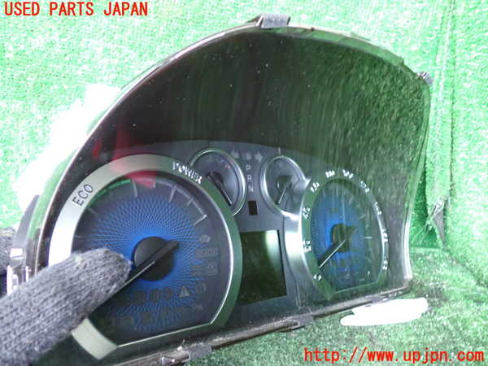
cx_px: 244
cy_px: 183
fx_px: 423
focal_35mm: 30
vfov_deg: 46.8
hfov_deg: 60.0
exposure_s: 1/30
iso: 800
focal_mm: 5.4
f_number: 2.3
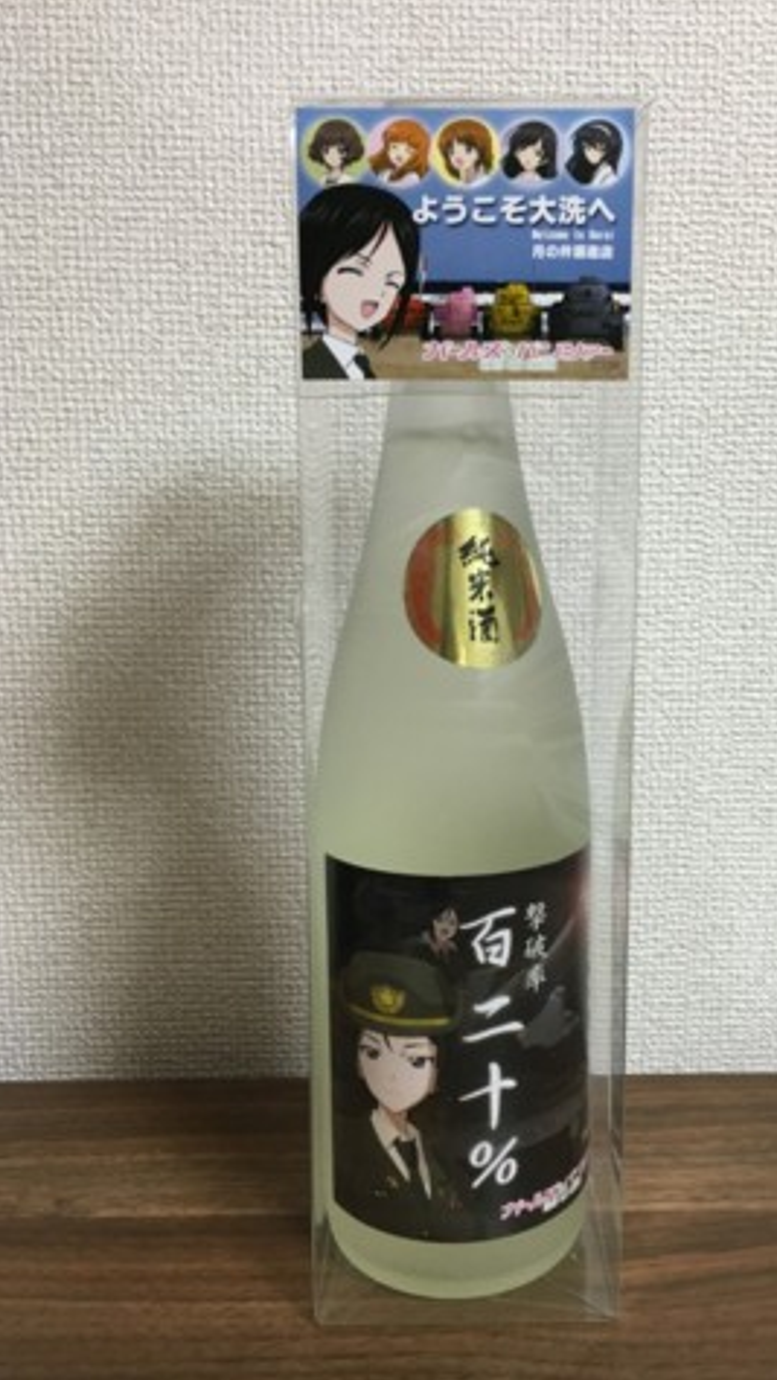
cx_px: 474
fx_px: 1171
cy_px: 687
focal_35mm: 32
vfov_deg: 61.0
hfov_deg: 36.5
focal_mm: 4.15
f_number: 2.2
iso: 80
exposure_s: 1/30
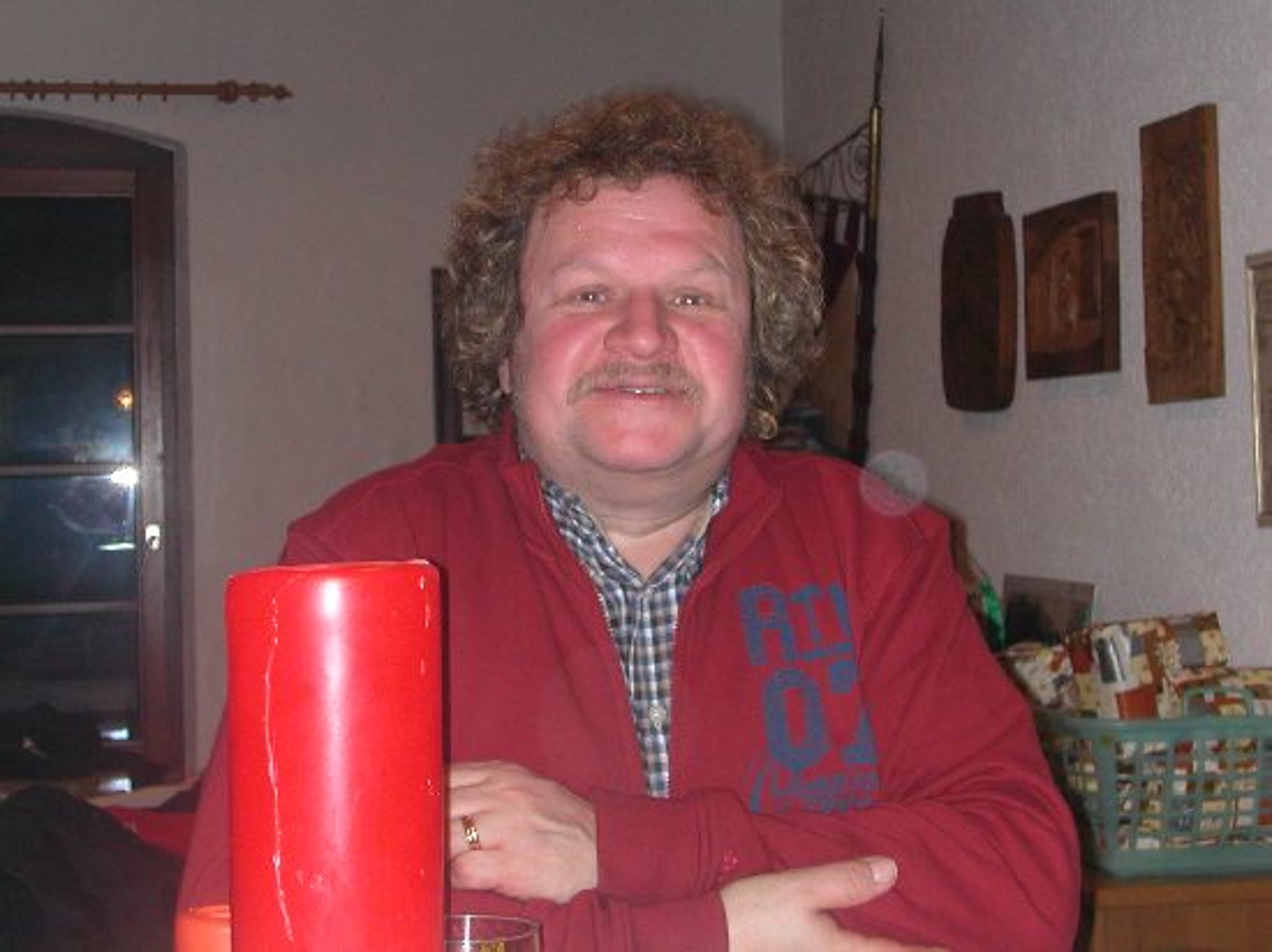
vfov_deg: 22.9
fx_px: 2351
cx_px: 636
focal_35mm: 64
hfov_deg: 30.3
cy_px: 476
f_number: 3.5
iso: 200
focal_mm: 9.7
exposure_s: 1/59.9
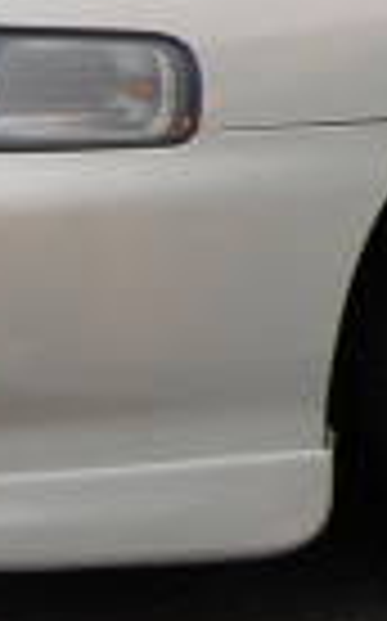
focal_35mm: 159
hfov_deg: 7.2
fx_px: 2689
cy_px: -173
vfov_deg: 12.8
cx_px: 1231
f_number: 5
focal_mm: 18
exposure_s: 1/100
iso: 400
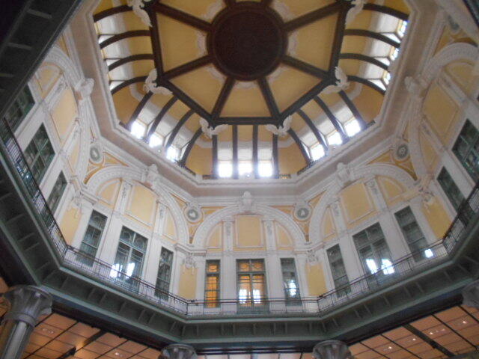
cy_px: 180
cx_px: 240
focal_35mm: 26
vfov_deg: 53.1
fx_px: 360
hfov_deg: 67.3
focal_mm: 4.6
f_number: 3.2
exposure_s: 1/30
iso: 800
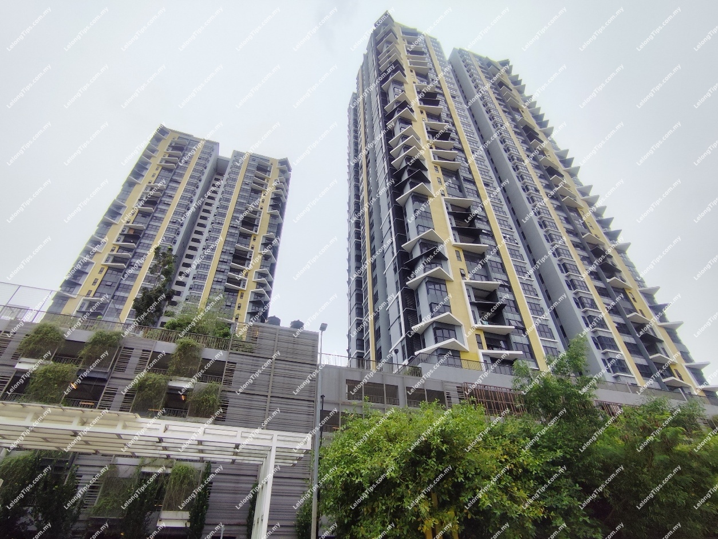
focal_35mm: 16
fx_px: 332
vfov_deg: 78.1
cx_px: 359
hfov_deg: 94.5
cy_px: 270
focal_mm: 1.65
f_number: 2.2
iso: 50
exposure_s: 1/1530
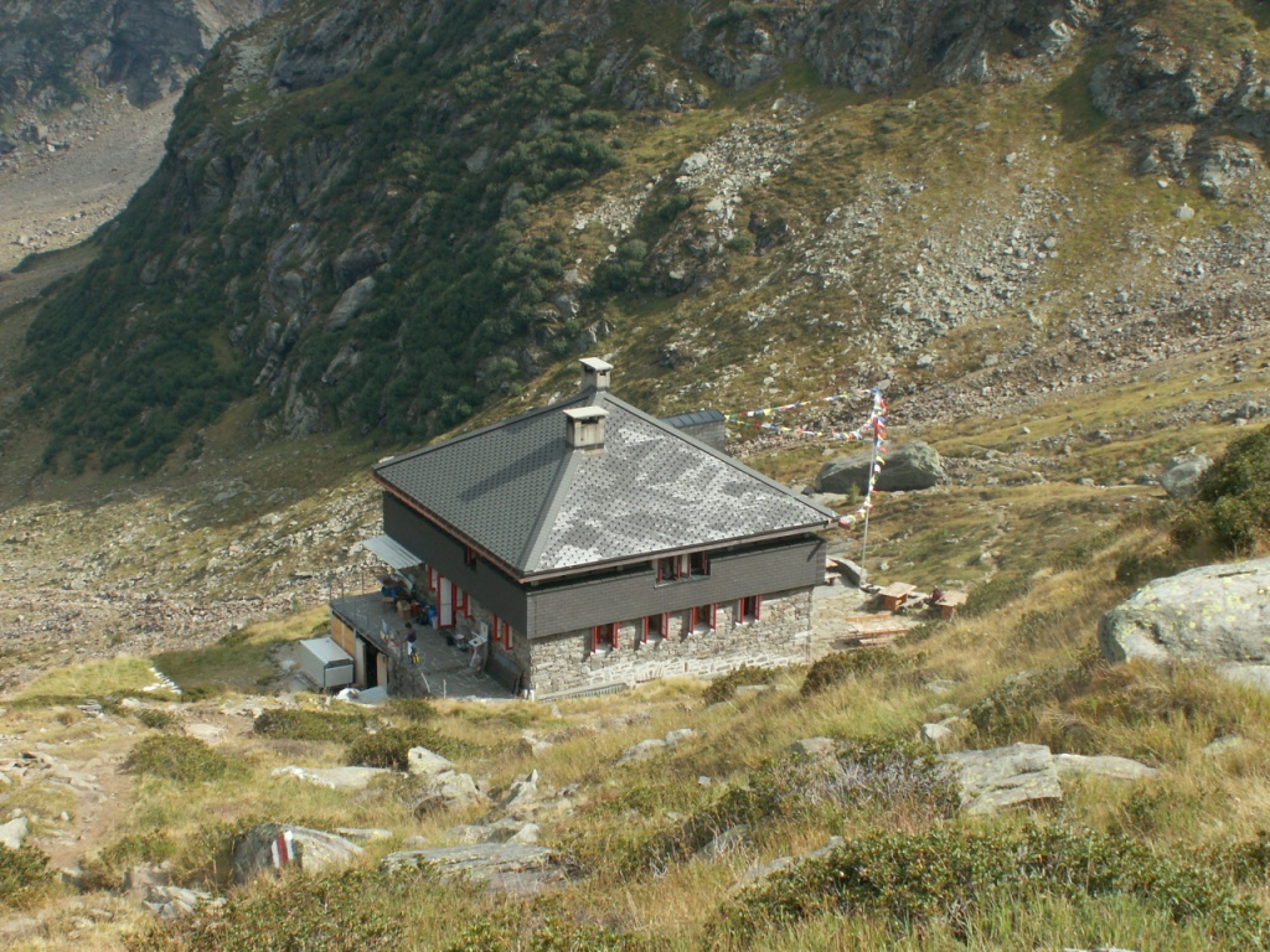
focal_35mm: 56
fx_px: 2055
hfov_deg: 34.3
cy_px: 476
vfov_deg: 26.1
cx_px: 635
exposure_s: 1/160
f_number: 6.3
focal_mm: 9.32
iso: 50
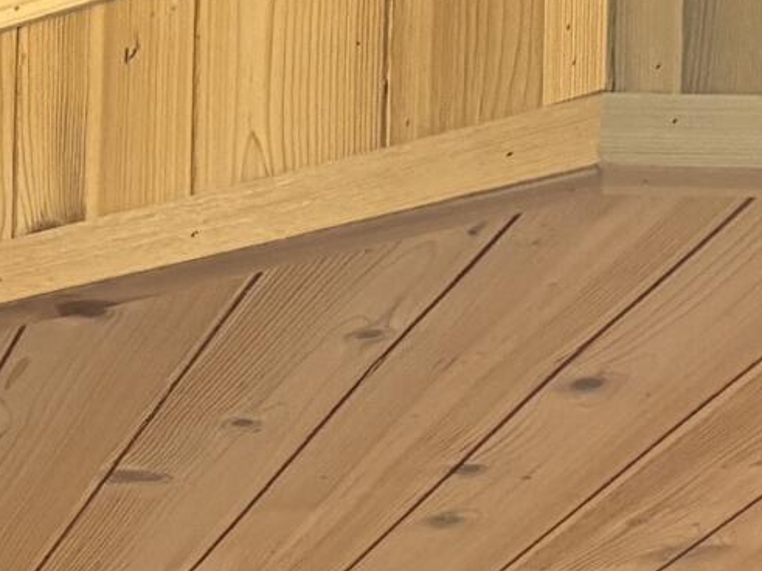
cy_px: 1600
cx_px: -411
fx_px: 3499
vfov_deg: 8.2
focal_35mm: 159
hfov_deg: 11.8
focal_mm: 5.96
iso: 250
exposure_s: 1/60
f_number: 1.6
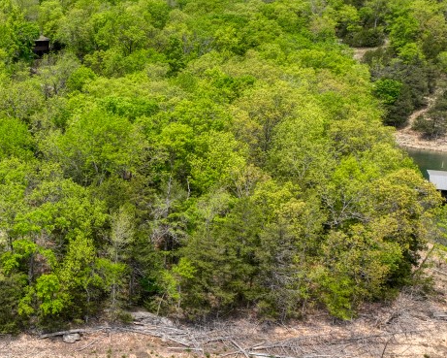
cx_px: -19
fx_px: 688
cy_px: 228
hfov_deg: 32.5
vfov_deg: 29.0
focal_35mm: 52
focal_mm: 12.3
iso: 110
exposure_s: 1/2500
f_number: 2.8
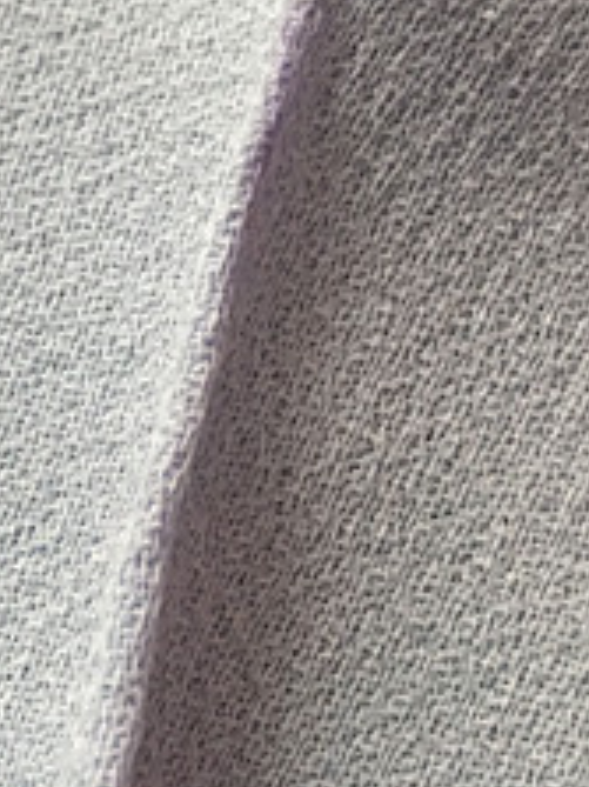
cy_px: 134
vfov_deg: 18.7
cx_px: 332
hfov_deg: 14.2
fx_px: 2362
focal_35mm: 104
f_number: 2.2
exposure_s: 1/30
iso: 160
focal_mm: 4.15
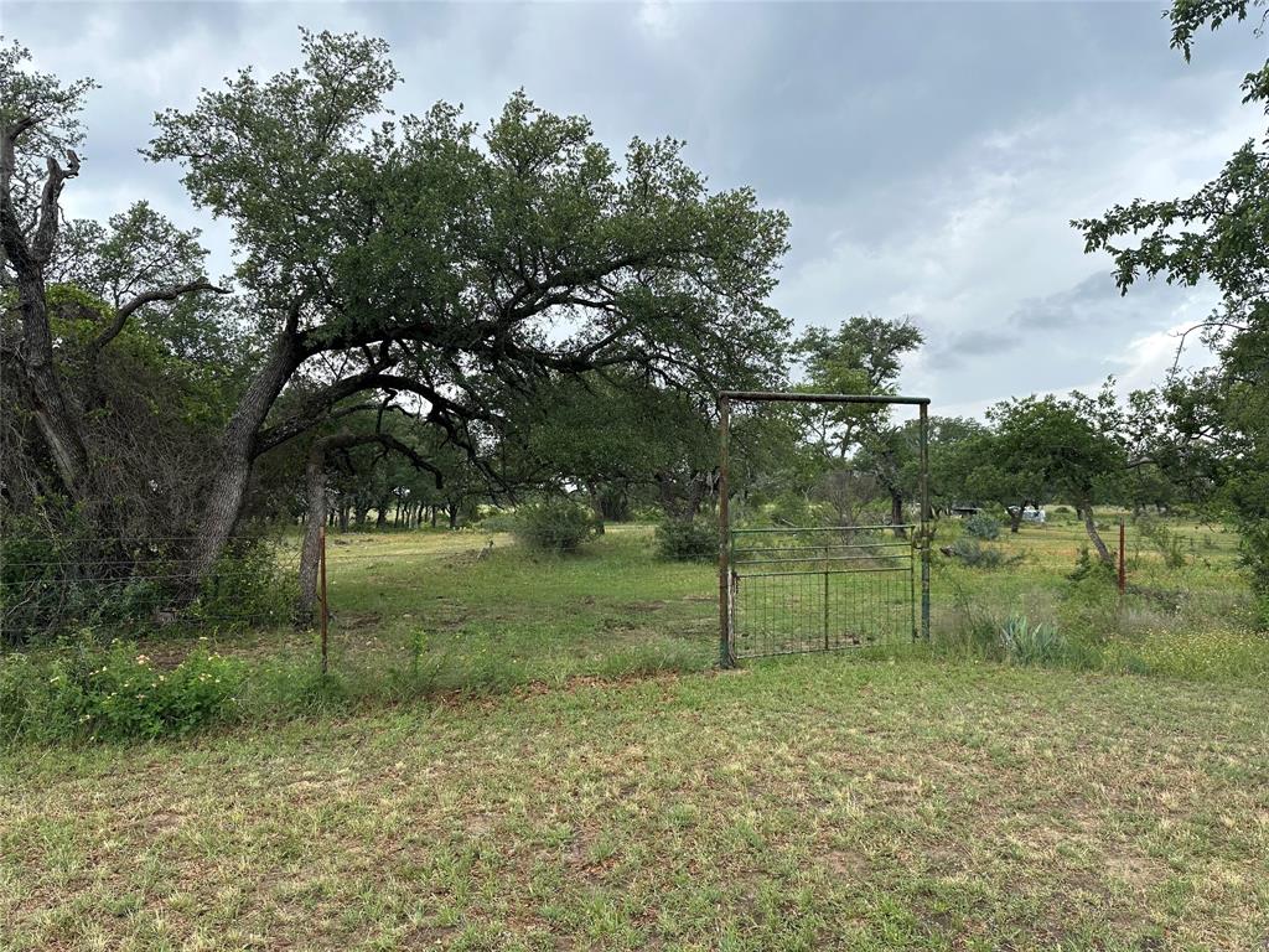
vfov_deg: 56.8
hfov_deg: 71.6
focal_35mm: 24
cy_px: 476
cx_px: 634
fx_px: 880
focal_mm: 6.86
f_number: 1.78
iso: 80
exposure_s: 1/1241
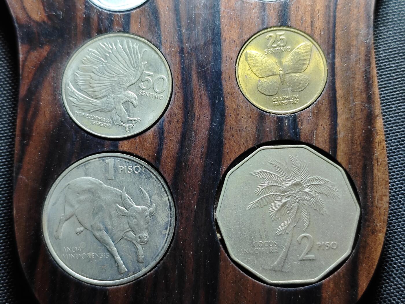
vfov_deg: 29.7
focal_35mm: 49
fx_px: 573
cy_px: 152
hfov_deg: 38.9
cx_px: 202
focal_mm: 5.84
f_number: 1.6
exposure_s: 1/50
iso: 320
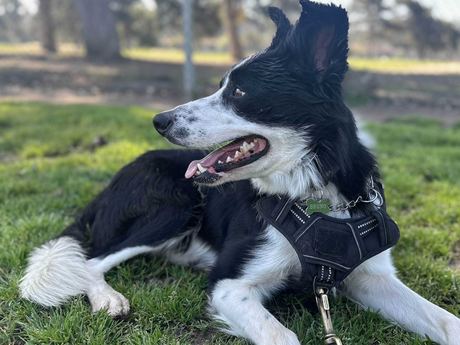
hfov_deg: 53.6
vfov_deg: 41.6
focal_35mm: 34
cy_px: 203
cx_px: 271
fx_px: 452
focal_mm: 6.86
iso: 80
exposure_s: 1/529
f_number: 1.78
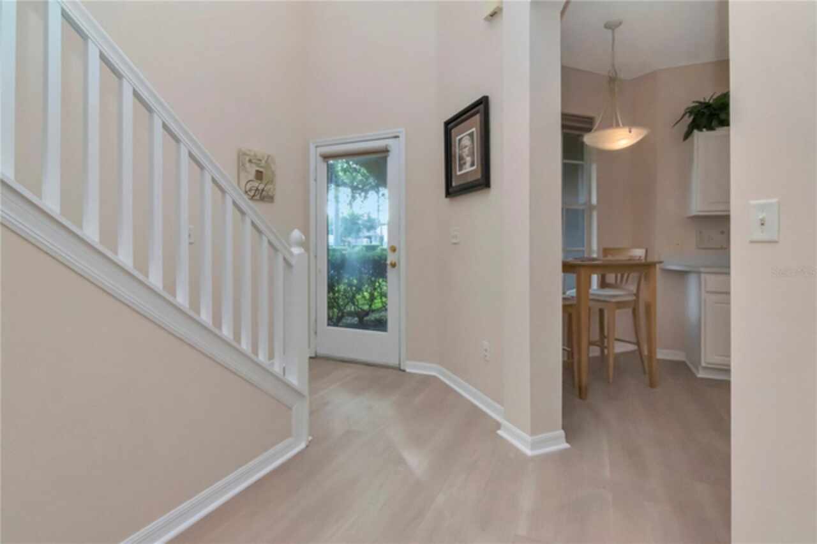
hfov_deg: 95.0
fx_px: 374
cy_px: 272
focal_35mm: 16
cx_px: 408
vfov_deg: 72.0
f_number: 16
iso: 800
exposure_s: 1/160
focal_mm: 11
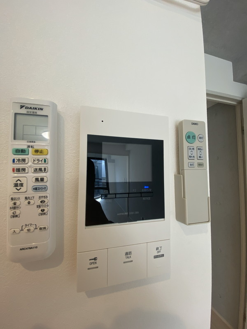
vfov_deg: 106.2
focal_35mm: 13
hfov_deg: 89.9
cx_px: 124
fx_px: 124
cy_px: 164
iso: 100
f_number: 2.4
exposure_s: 1/100
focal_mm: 1.54
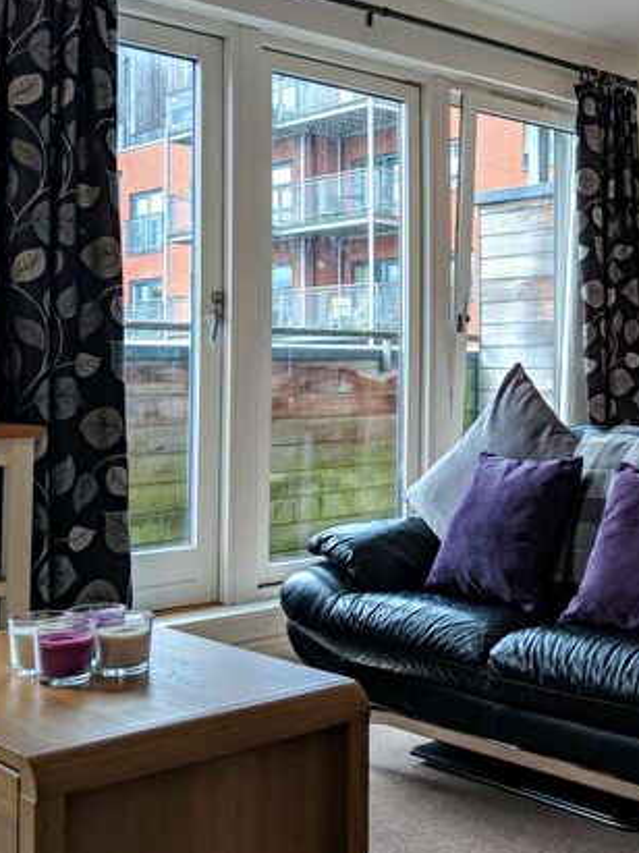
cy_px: 333
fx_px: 1133
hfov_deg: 30.2
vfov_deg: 41.0
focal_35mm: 46
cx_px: 566
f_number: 1.8
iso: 50
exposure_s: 1/377
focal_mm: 4.44
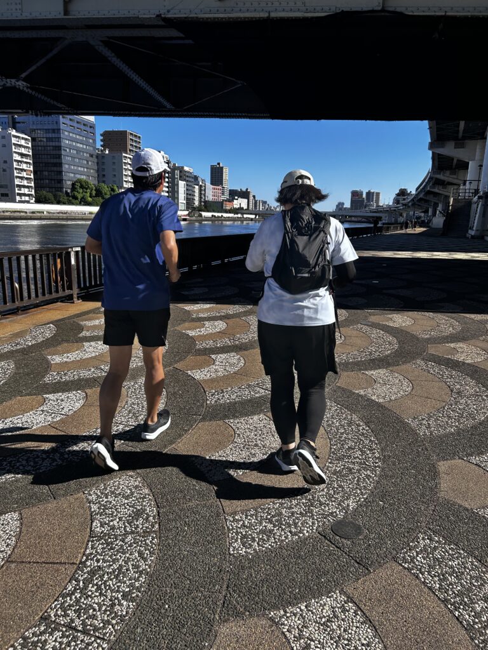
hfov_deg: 53.1
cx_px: 244
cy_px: 325
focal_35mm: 26
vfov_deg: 67.3
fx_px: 489
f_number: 1.5
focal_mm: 5.7
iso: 50
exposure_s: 1/2841
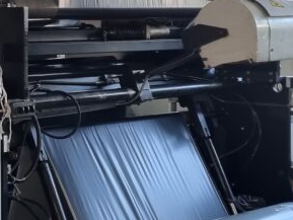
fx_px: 915
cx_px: -84
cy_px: 46
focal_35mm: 108
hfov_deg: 17.2
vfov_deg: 13.7
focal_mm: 5.4
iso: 250
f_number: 1.8
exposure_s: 1/100
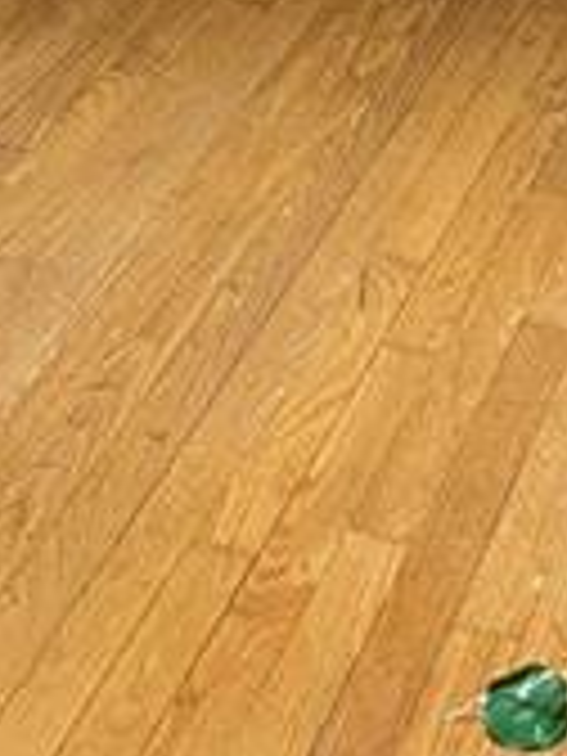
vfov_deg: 13.4
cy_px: -896
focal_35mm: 119
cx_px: 356
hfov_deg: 12.4
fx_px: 2599
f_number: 1.5
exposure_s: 1/60
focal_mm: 5.7
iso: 320
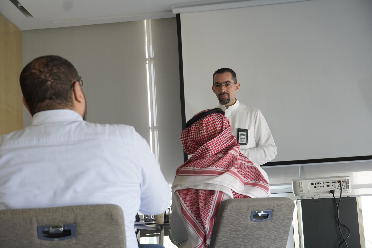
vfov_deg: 21.1
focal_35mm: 64
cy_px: 124
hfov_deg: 31.2
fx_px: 666
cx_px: 186
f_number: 5
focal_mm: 43
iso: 1250
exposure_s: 1/160
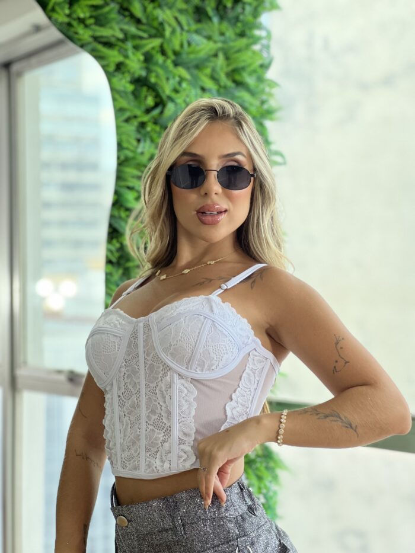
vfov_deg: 25.3
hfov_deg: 19.1
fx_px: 1231
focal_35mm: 77
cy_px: 276
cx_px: 208
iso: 160
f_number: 2.8
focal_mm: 9
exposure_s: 1/120
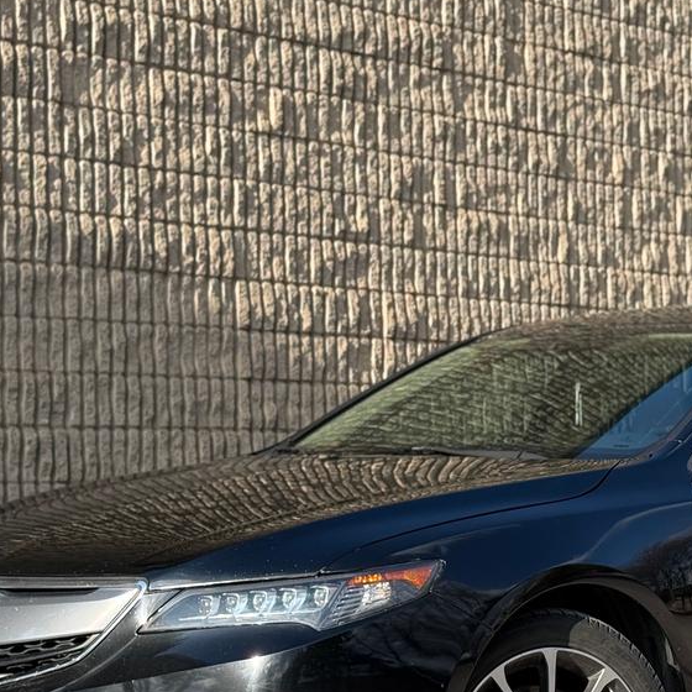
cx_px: 570
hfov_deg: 17.7
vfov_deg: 17.9
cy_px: 402
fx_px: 2194
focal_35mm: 97
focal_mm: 6.76
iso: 80
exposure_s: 1/2033
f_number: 1.78
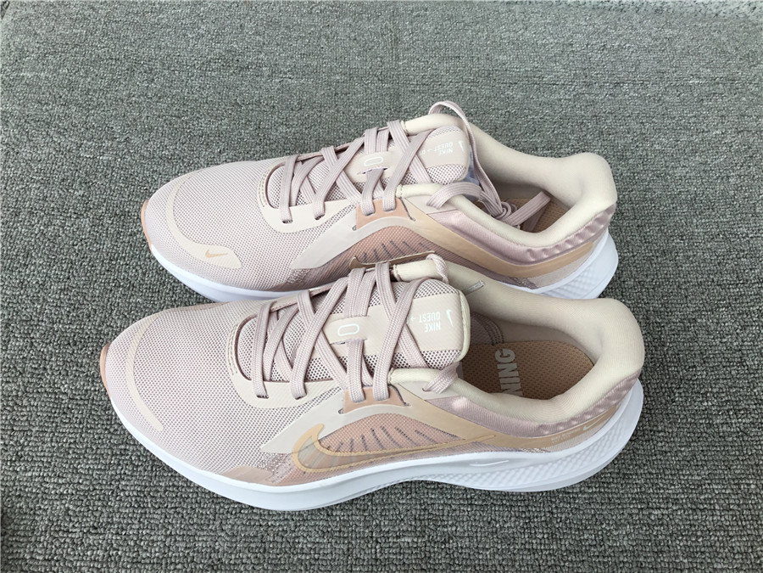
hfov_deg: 58.4
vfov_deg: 45.4
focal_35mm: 31
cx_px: 382
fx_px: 683
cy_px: 286
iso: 25
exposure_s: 1/123
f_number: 2.4
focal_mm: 3.3
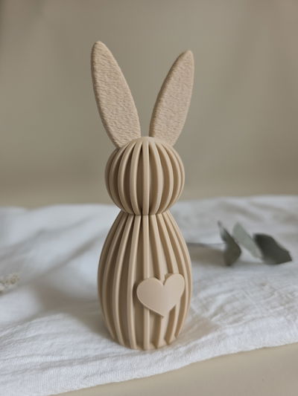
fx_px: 264
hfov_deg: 58.9
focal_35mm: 23
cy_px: 198
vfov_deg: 73.9
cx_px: 149
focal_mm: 6.3
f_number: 1.7
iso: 50
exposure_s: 1/100
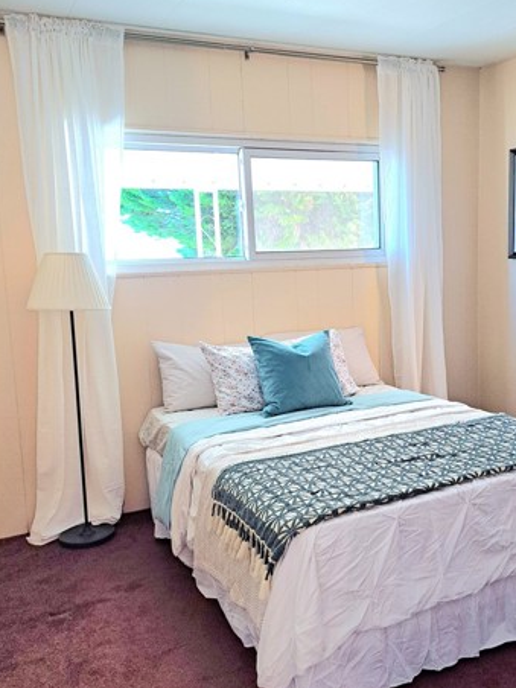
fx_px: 676
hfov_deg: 41.4
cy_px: 346
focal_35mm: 34
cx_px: 333
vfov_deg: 54.0
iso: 125
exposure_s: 1/30
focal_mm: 5.23
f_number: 1.8
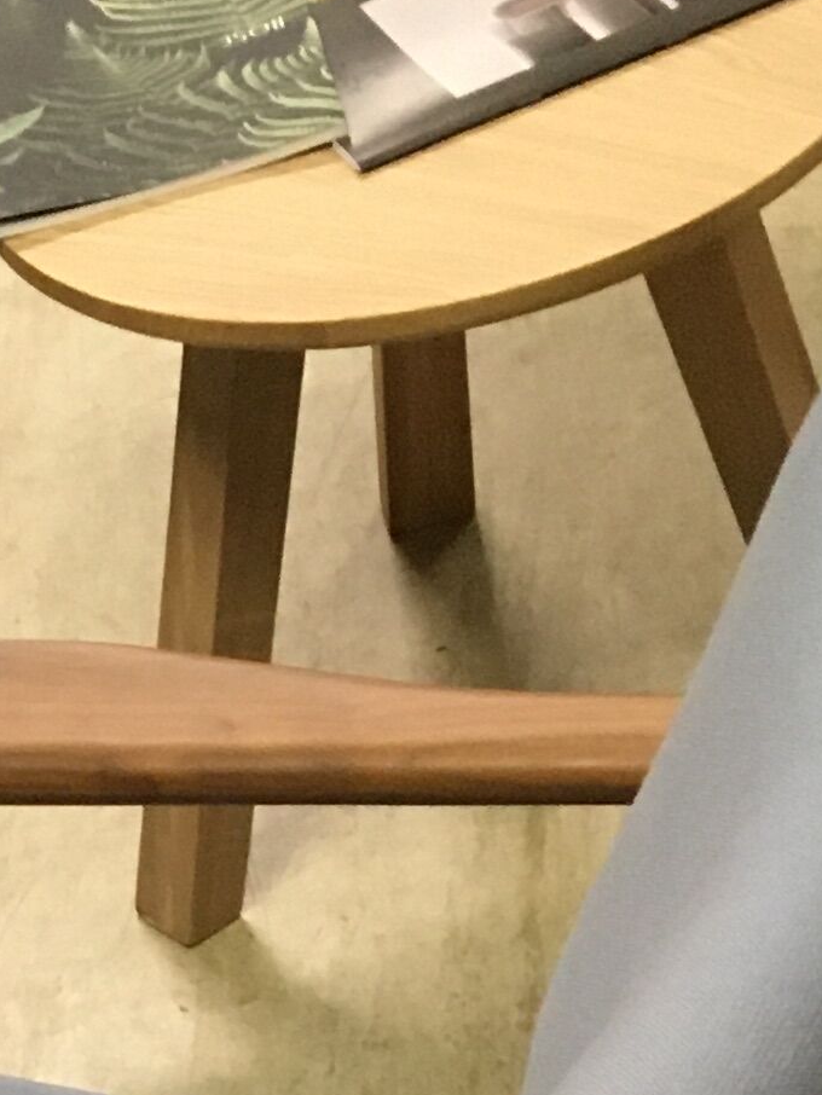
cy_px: 1925
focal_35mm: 129
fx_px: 4082
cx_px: -594
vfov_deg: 13.8
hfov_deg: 10.9
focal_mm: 4.15
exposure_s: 1/33
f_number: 2.2
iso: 160
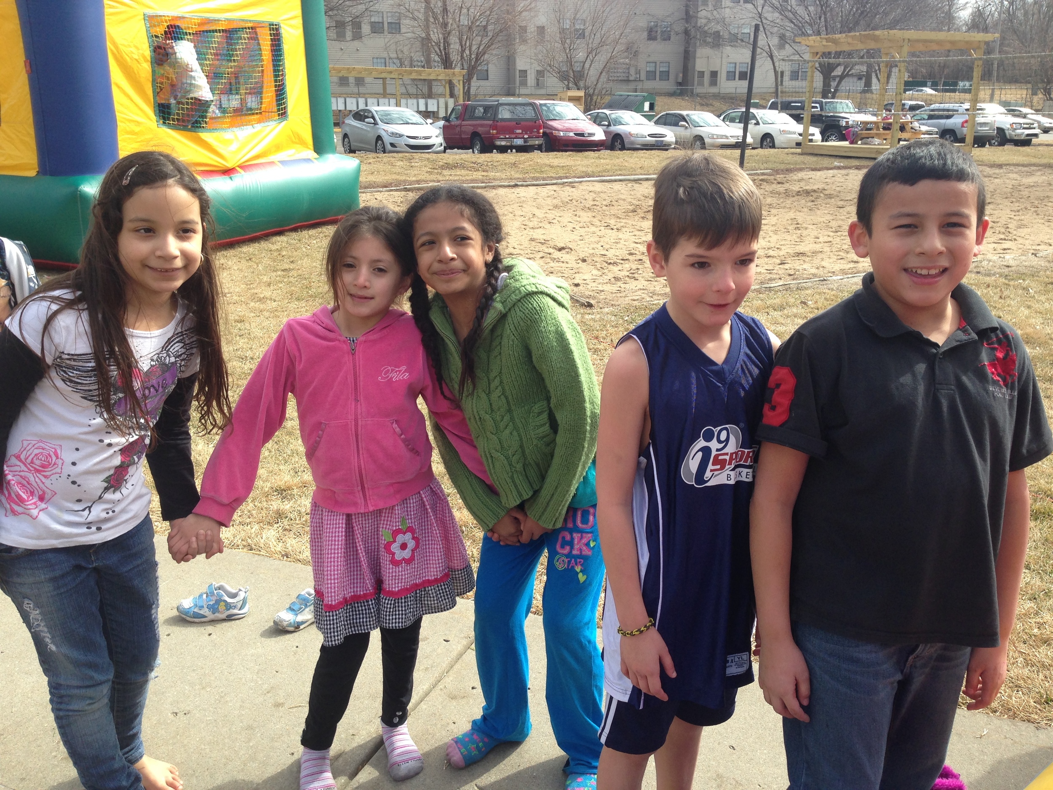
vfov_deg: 42.9
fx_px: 1004
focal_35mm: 33
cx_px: 526
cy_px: 395
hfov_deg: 55.4
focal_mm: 4.12
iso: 50
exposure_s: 1/502
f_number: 2.4
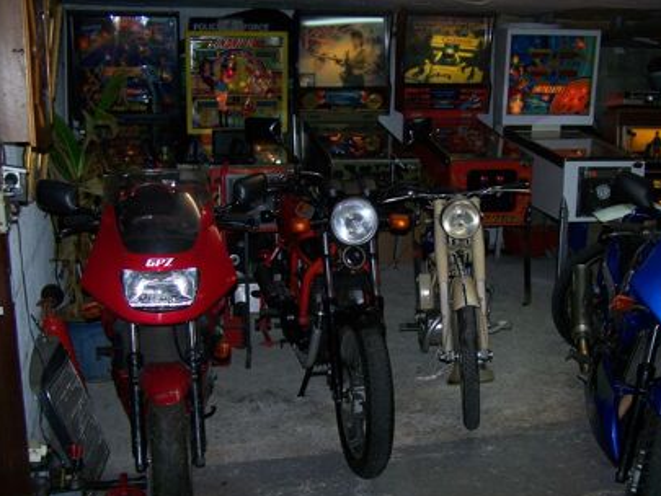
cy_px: 264
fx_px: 860
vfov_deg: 32.2
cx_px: 388
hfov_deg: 41.9
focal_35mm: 45
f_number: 2.8
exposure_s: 1/60
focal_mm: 6.3
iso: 80
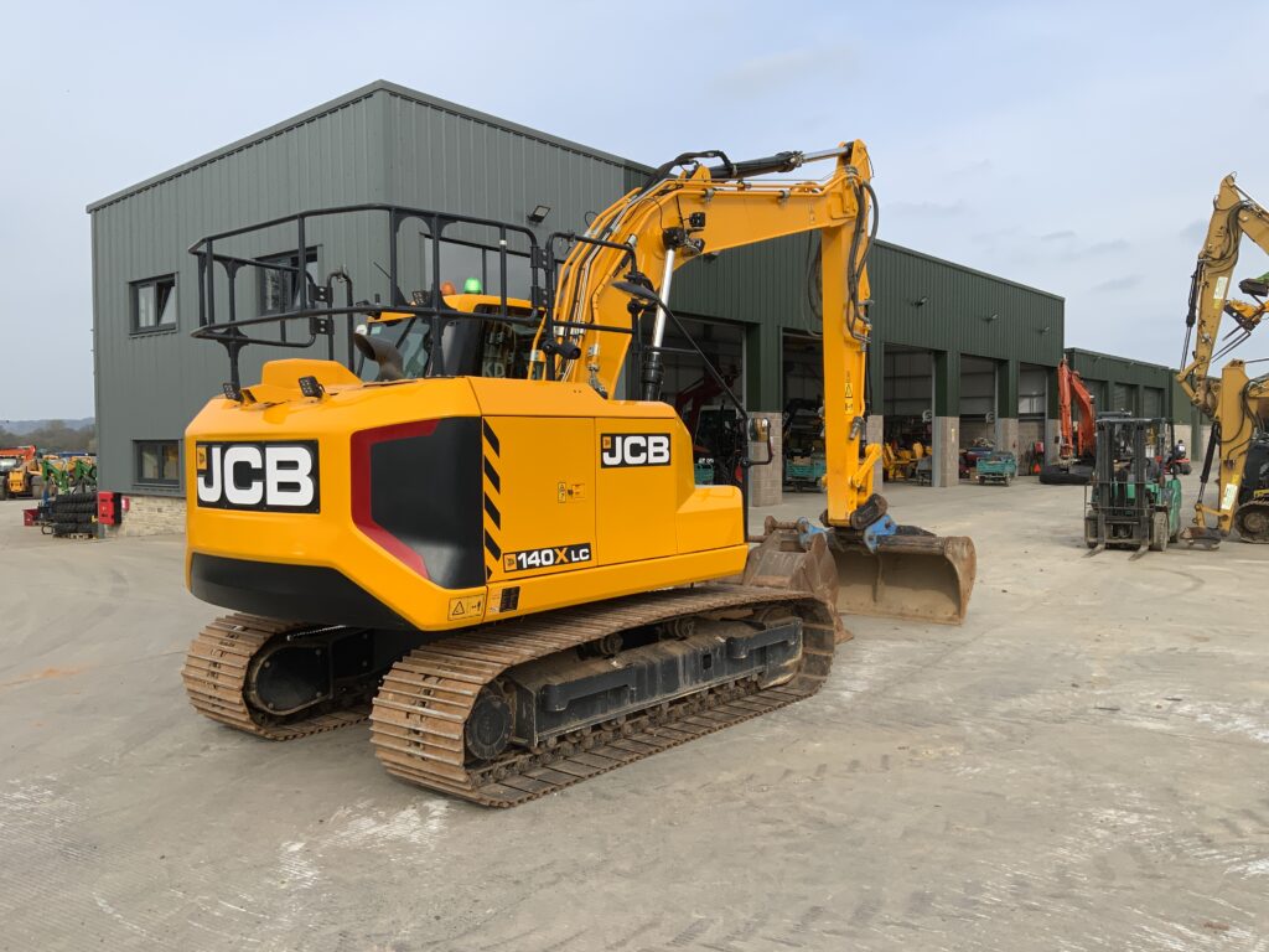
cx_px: 634
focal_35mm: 29
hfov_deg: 61.7
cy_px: 476
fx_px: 1063
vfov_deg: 48.2
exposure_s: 1/1279
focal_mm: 3
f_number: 1.8
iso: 16
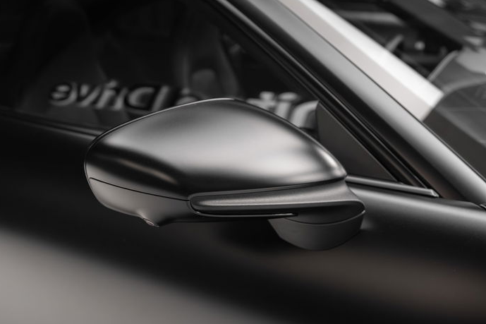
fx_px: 526
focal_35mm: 39
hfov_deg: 49.5
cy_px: 156
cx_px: 221
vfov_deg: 34.2
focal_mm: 35
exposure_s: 1/60
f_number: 4
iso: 5000
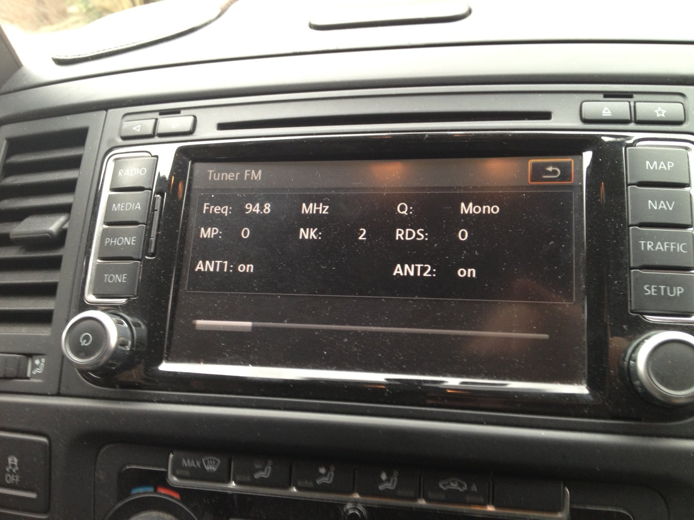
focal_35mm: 35
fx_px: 702
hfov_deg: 52.6
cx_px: 347
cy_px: 260
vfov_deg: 40.7
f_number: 2.4
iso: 50
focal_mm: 4.28
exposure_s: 1/30
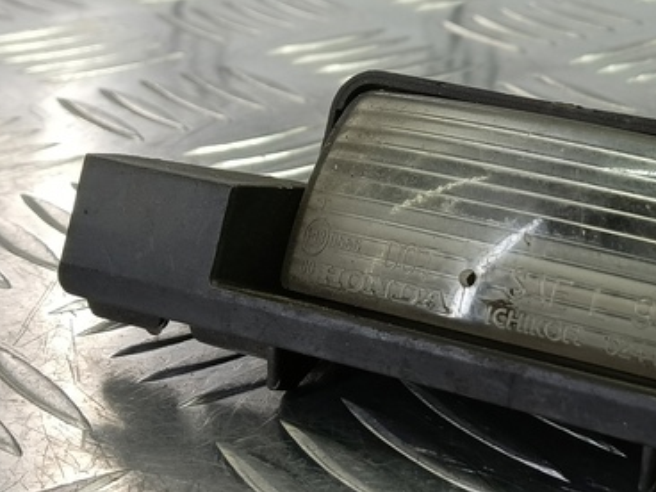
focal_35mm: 64
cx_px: 558
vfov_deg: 22.9
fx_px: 1213
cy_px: 246
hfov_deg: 29.3
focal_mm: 4.11
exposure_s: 1/50
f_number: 1.6
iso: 108
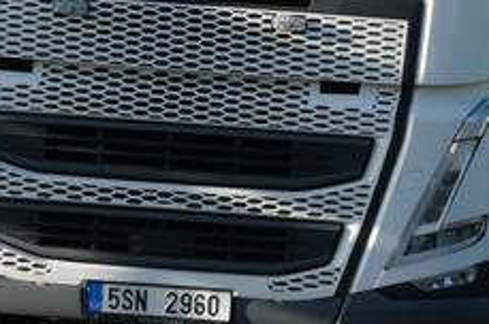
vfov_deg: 1.8
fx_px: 10566
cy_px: -162
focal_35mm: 779
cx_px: 214
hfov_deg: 2.7
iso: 80
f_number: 5.6
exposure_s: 1/200
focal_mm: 38.4
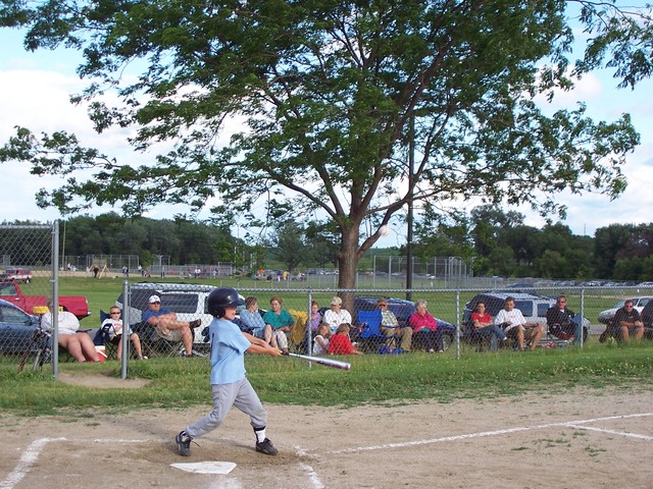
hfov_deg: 23.8
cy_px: 244
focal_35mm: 82
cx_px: 326
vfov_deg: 18.0
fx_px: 1547
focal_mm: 13.5
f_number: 4.1
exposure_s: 1/350
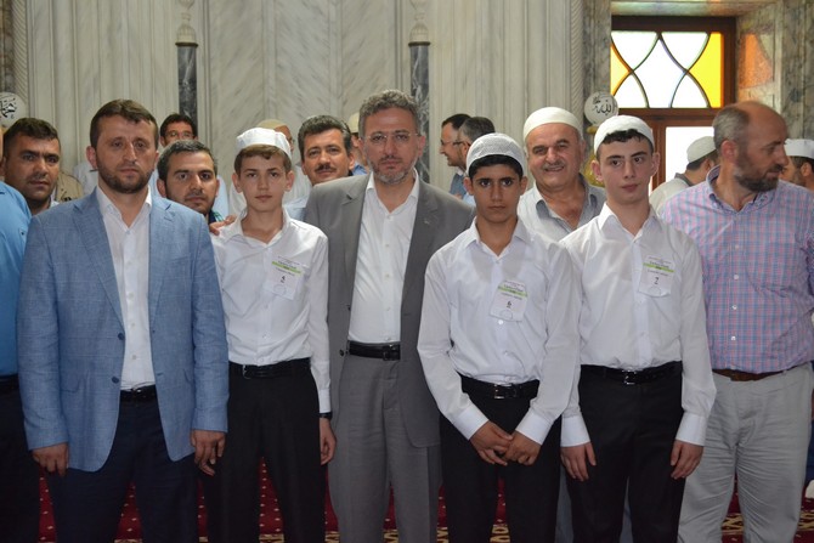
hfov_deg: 41.1
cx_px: 407
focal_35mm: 48
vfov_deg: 28.1
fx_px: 1085
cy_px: 272
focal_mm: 32
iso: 2500
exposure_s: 1/60
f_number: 4.8
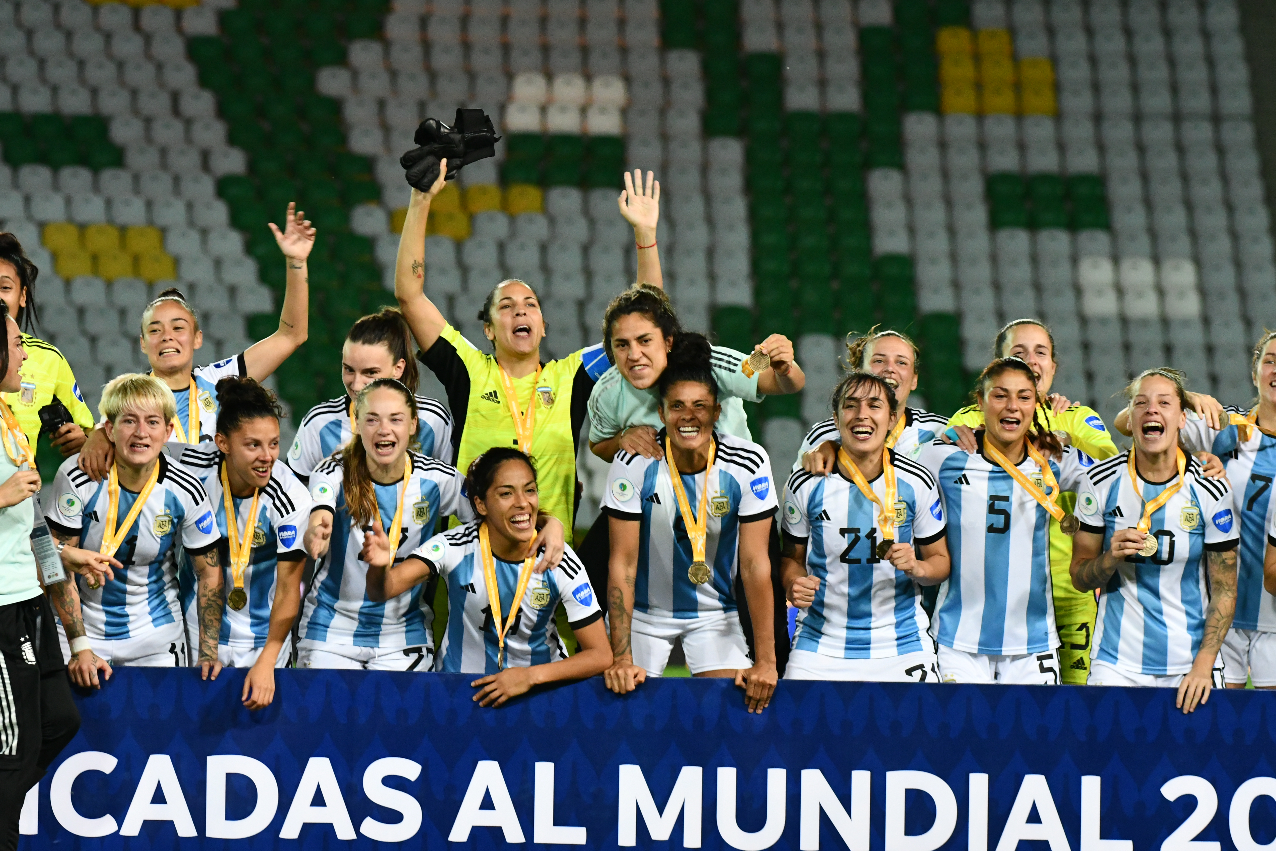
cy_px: 426
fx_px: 10633
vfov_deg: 4.6
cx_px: 638
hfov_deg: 6.9
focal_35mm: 300
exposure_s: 1/320
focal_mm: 200
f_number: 5.6
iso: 3200
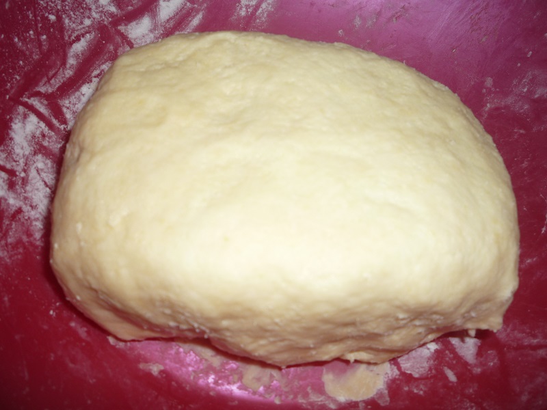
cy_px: 205
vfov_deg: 46.8
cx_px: 274
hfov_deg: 60.0
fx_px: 474
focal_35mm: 30
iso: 100
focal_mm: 5.2
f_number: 3.3
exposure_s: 1/30
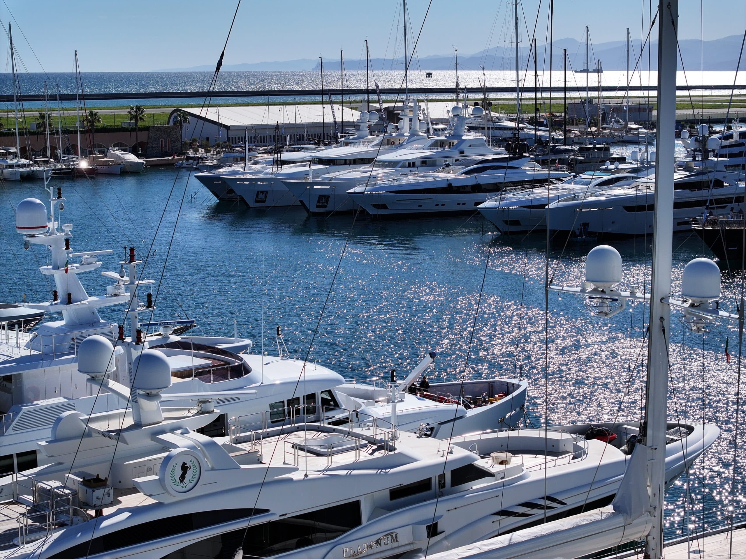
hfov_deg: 27.8
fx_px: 1509
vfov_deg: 21.0
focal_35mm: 70
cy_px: 280
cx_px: 373
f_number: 2.8
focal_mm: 19.35
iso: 170
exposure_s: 1/320
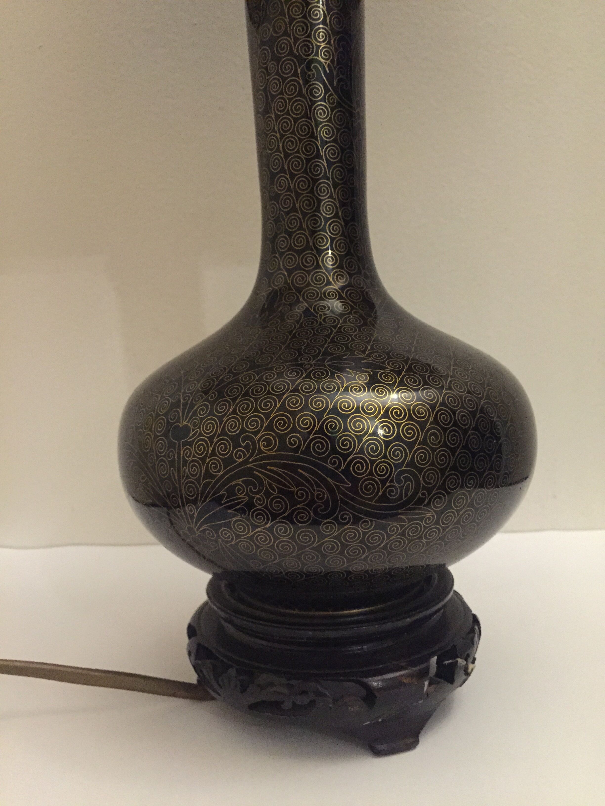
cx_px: 302
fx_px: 676
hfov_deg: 48.2
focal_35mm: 29
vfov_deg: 61.7
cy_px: 403
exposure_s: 1/17
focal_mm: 4.15
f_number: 2.2
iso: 500
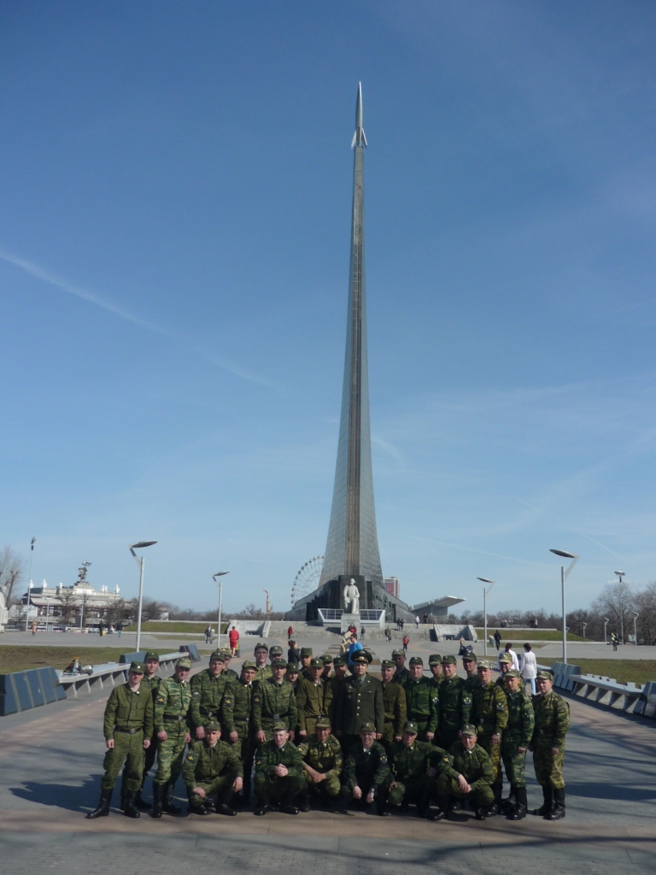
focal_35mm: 33
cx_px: 328
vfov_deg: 55.4
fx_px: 834
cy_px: 438
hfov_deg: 42.9
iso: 100
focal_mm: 5.5
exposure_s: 1/320
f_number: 8
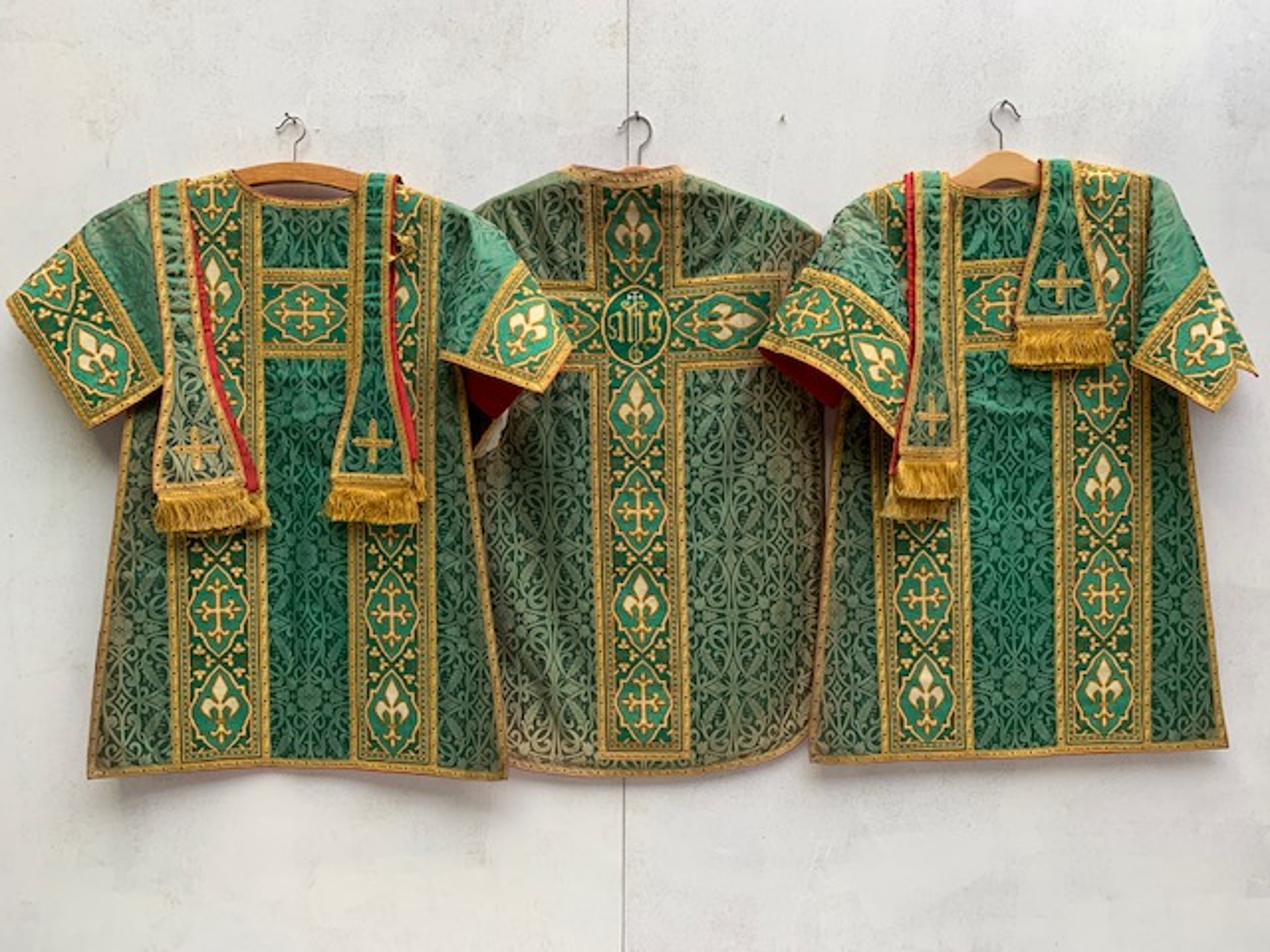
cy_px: 476
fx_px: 954
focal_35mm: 26
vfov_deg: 53.1
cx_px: 635
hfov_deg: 67.3
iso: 50
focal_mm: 4.25
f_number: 1.8
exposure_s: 1/50
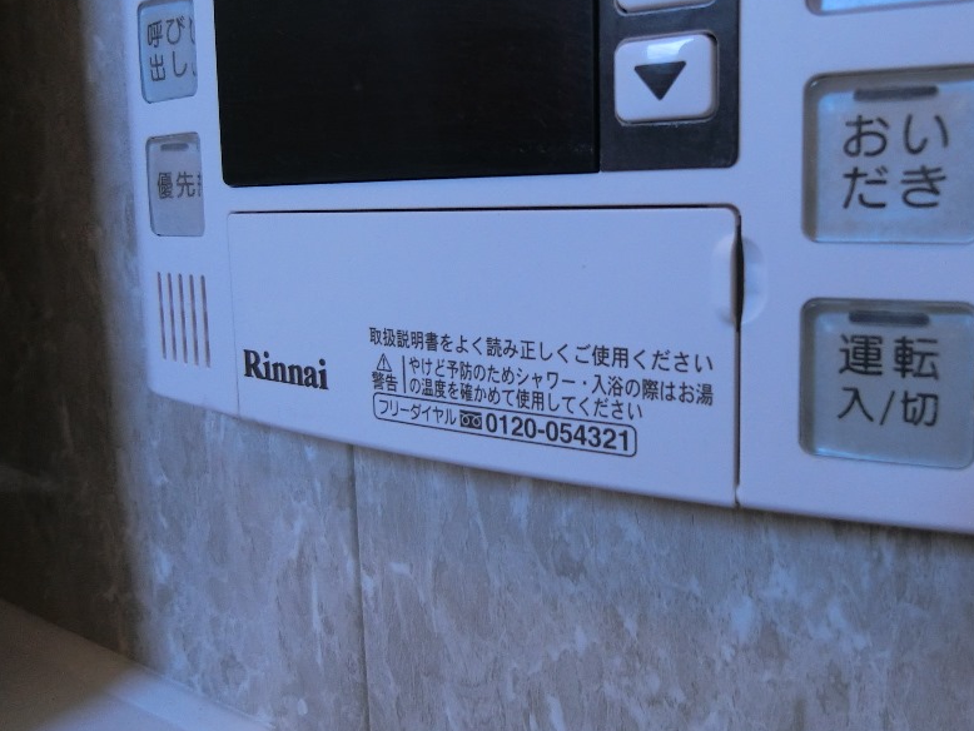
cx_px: 598
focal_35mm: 25
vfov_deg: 54.4
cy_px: 282
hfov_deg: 68.5
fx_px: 704
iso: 400
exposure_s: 1/125
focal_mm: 4.06
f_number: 2.7
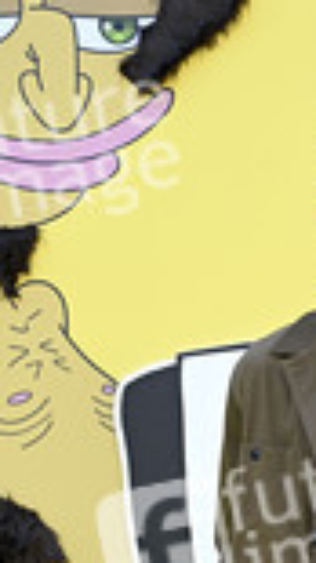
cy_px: 712
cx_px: 389
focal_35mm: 127
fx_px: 1895
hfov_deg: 9.4
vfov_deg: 16.1
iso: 800
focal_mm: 47
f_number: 6.3
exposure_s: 1/200
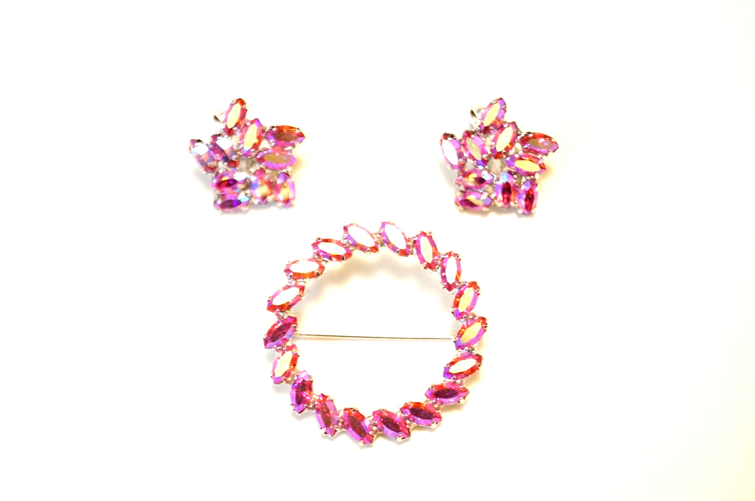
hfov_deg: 24.7
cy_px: 250
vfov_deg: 16.5
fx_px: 1727
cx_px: 378
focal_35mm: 82
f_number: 5.6
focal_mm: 55
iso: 3200
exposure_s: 1/30
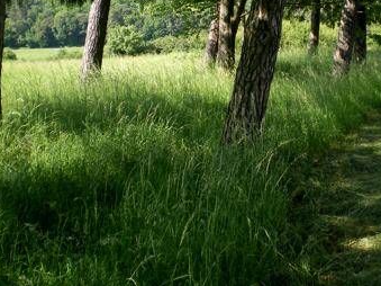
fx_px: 616
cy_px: 77
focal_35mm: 56
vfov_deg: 25.8
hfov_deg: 34.3
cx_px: 223
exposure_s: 1/125
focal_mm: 6.3
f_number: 3.1
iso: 64
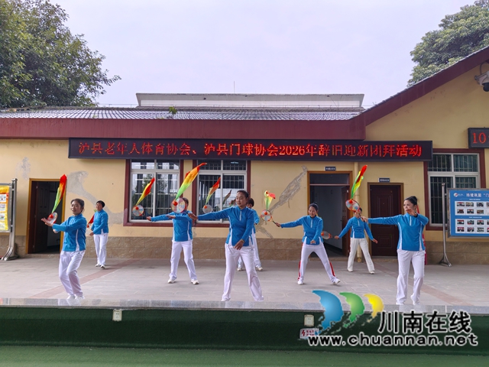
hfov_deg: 65.3
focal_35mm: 27
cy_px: 184
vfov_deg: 51.4
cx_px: 244
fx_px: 381
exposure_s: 1/469
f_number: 1.9
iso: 50
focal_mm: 5.52
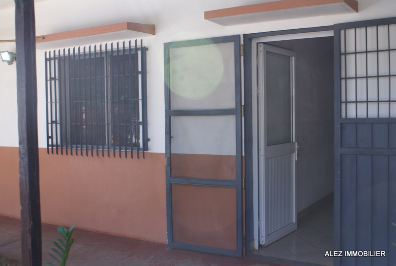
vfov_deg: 34.3
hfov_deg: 49.5
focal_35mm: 39
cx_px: 198
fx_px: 430
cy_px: 133
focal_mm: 26
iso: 100
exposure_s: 1/50
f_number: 4.5
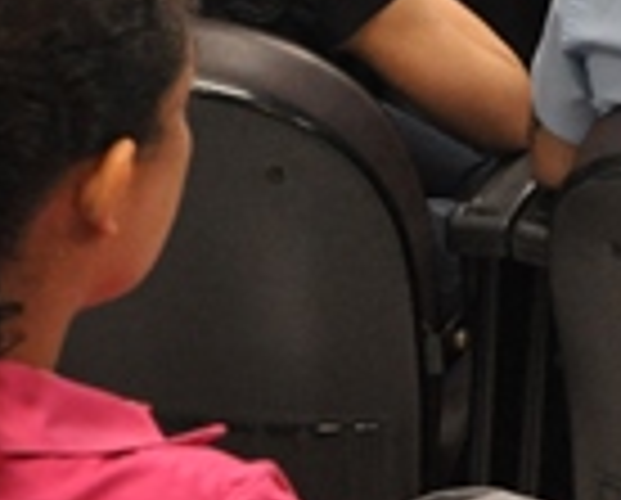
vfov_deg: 7.8
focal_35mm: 195
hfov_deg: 9.9
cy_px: -295
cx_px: 414
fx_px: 3592
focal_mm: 30
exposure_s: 1/40
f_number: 7.1
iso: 1600
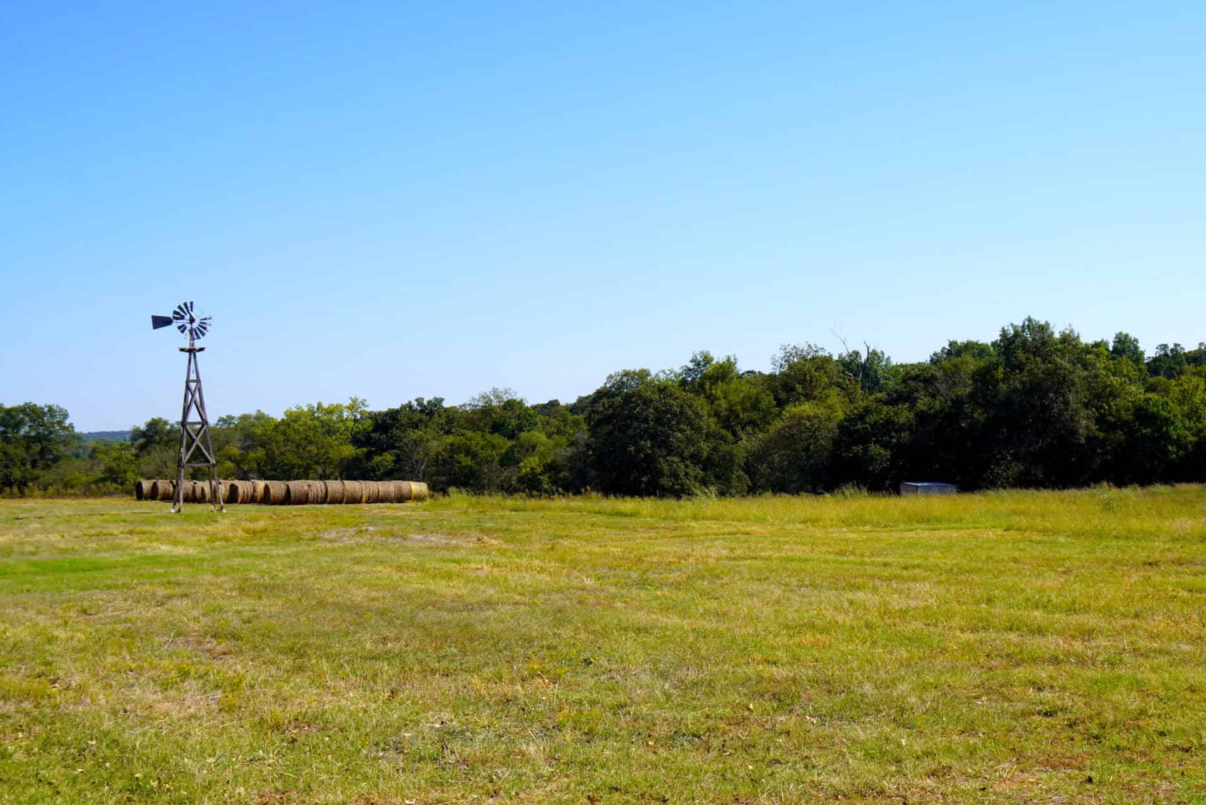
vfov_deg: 28.7
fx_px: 1564
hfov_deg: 41.8
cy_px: 519
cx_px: 778
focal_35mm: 47
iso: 100
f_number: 10
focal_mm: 23
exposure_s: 1/160
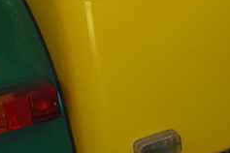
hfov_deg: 15.8
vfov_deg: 10.5
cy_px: -10
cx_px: 173
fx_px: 824
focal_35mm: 129
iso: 200
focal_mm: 7.6
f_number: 3.1
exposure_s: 1/60
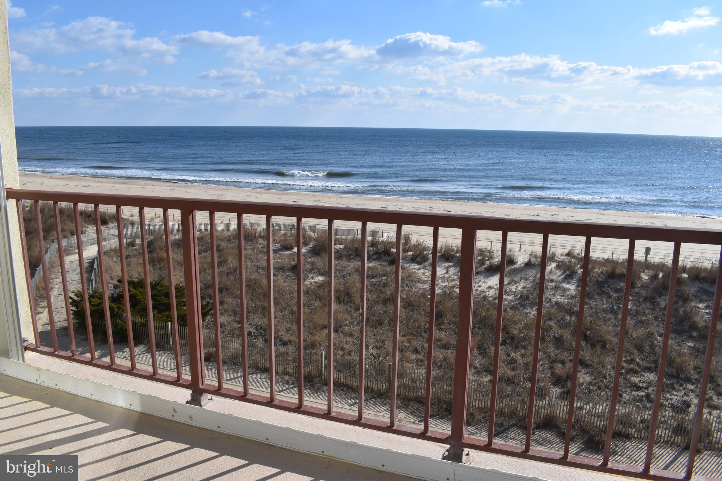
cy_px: 240
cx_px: 361
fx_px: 541
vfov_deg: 47.9
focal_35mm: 27
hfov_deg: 67.4
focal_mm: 18
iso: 100
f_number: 13
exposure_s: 1/200
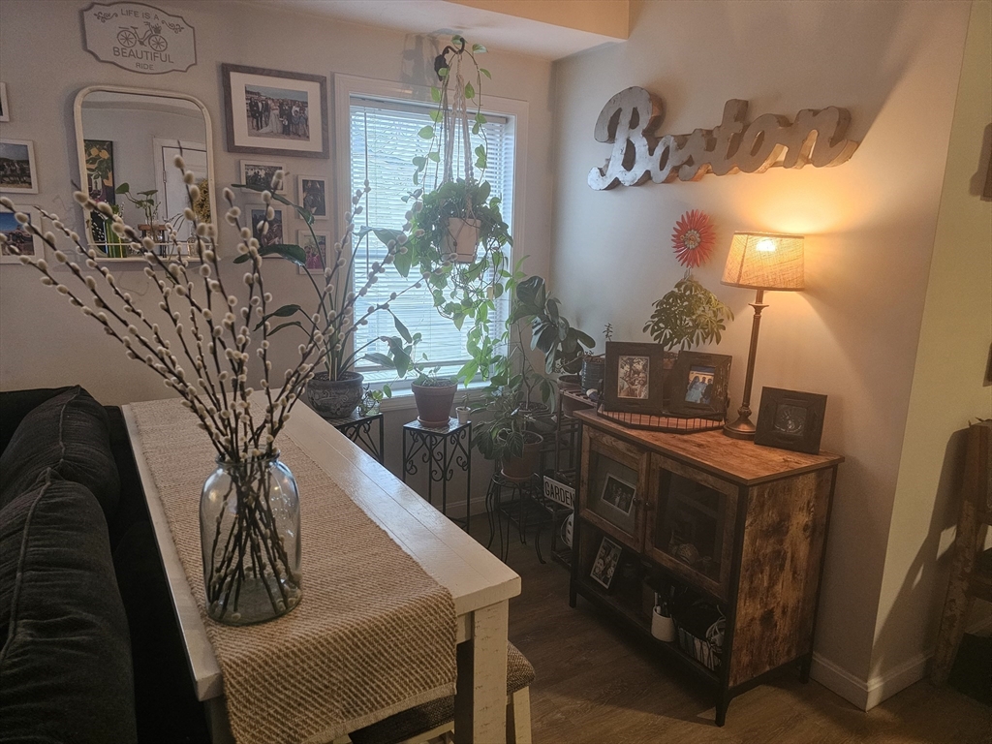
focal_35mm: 23
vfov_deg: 58.9
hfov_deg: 73.9
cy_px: 372
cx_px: 496
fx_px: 659
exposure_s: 1/60
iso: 500
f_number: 1.7
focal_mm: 6.3
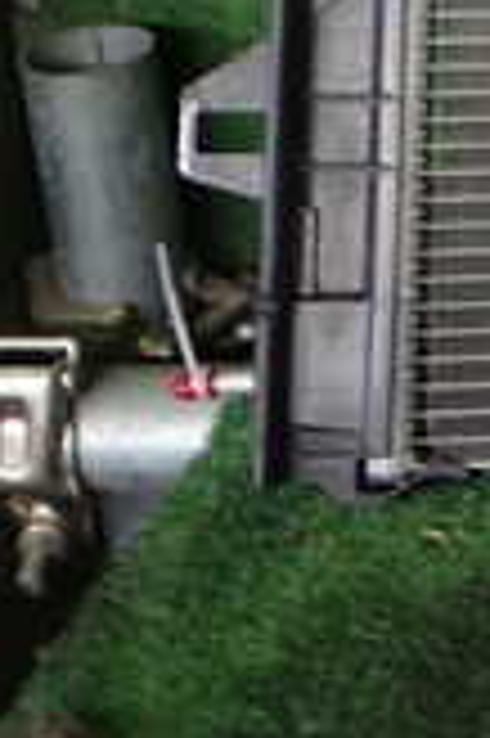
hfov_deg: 10.1
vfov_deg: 16.9
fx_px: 2332
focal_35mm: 114
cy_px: -220
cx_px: 1272
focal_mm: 5.4
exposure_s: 1/60
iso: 200
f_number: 2.3
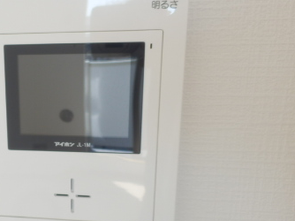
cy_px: 134
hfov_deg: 38.8
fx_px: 392
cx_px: 37
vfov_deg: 31.4
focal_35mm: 46
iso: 80
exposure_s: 1/80
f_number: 3
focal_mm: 4.2
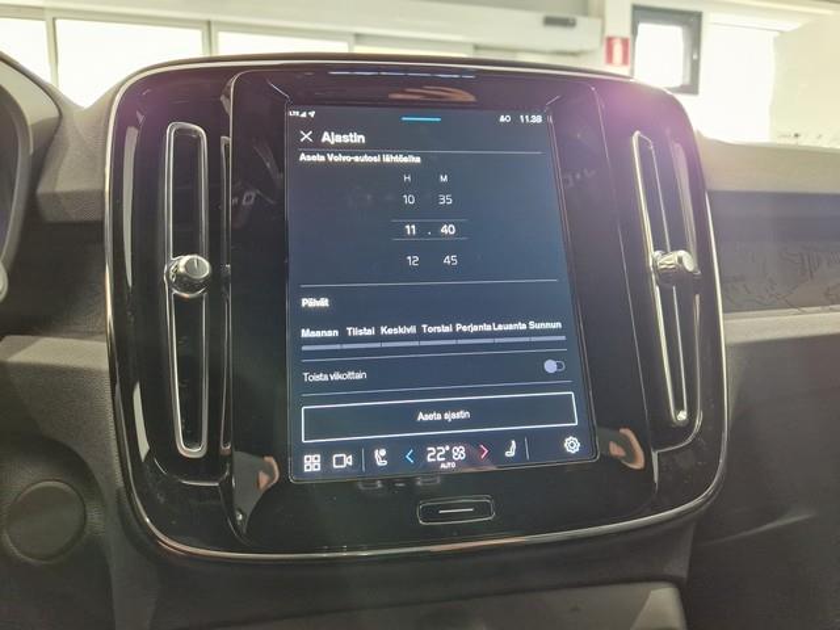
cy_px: 315
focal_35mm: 23
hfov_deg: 73.9
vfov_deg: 58.9
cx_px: 420
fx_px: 558
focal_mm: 5.4
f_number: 1.8
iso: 500
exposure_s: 1/100
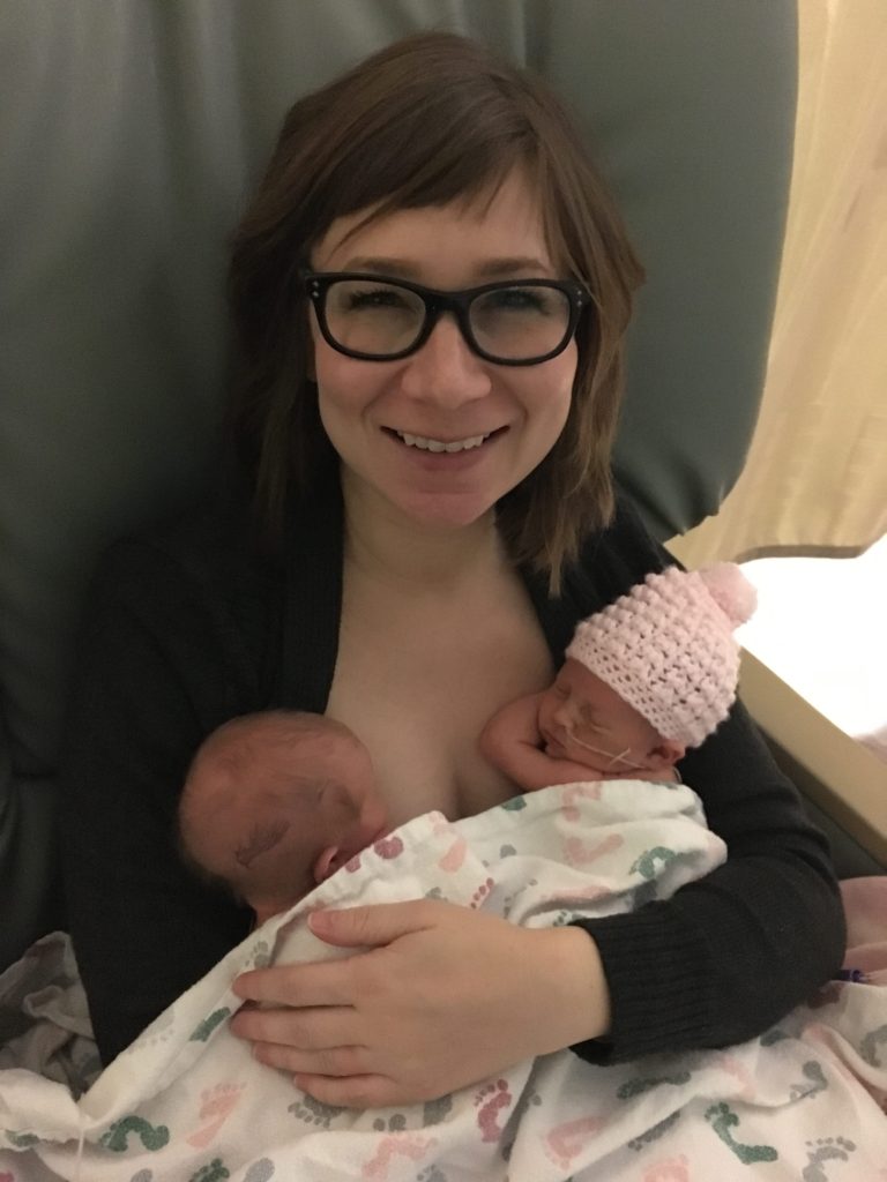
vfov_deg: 61.7
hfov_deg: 48.2
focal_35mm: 29
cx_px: 444
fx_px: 991
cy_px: 591
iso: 1250
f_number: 2.2
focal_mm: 4.15
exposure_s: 1/15
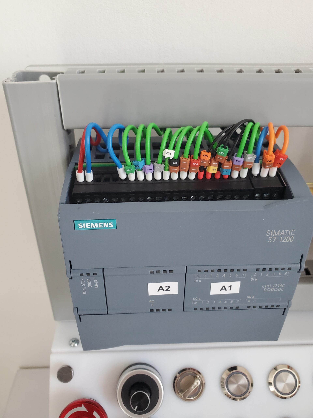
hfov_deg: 53.1
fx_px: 313
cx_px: 156
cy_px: 209
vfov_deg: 67.3
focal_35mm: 26
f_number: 2.4
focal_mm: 4.3
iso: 250
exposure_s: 1/120
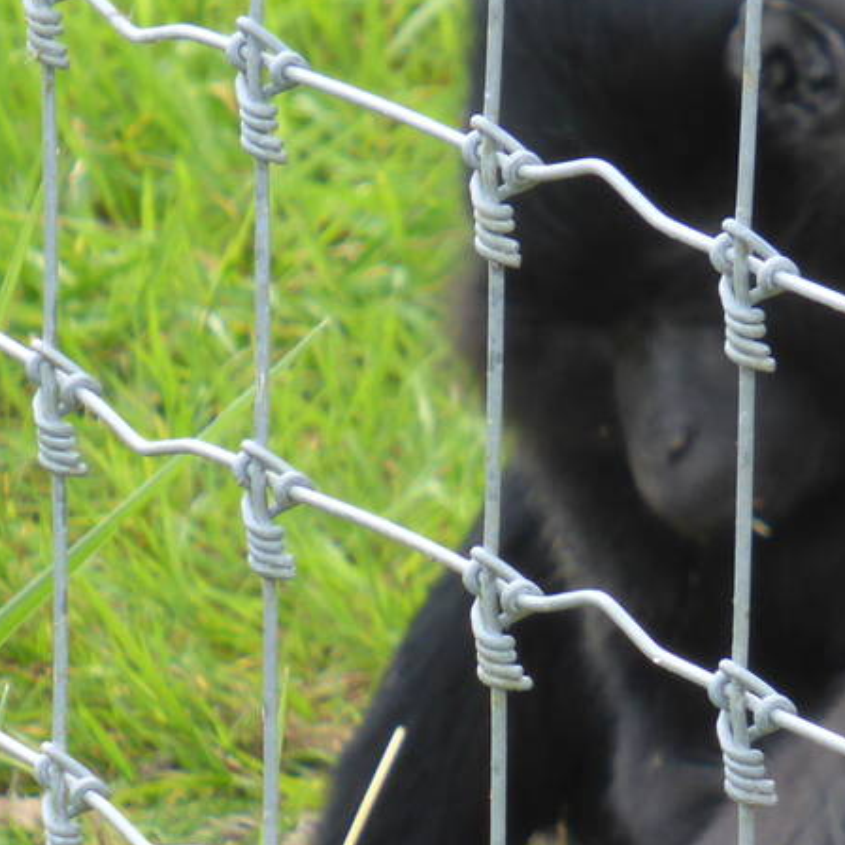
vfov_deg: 3.3
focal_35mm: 537
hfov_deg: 3.3
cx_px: 885
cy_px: 547
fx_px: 14831
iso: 100
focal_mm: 27.6
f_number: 5.4
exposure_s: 1/80
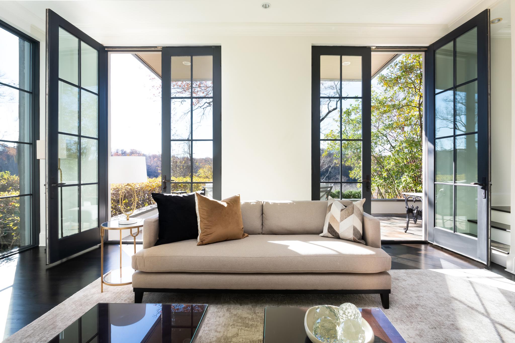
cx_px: 258
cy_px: 172
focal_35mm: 17
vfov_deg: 70.4
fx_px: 243
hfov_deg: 93.3
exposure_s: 1/640
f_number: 11
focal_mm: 17
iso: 800
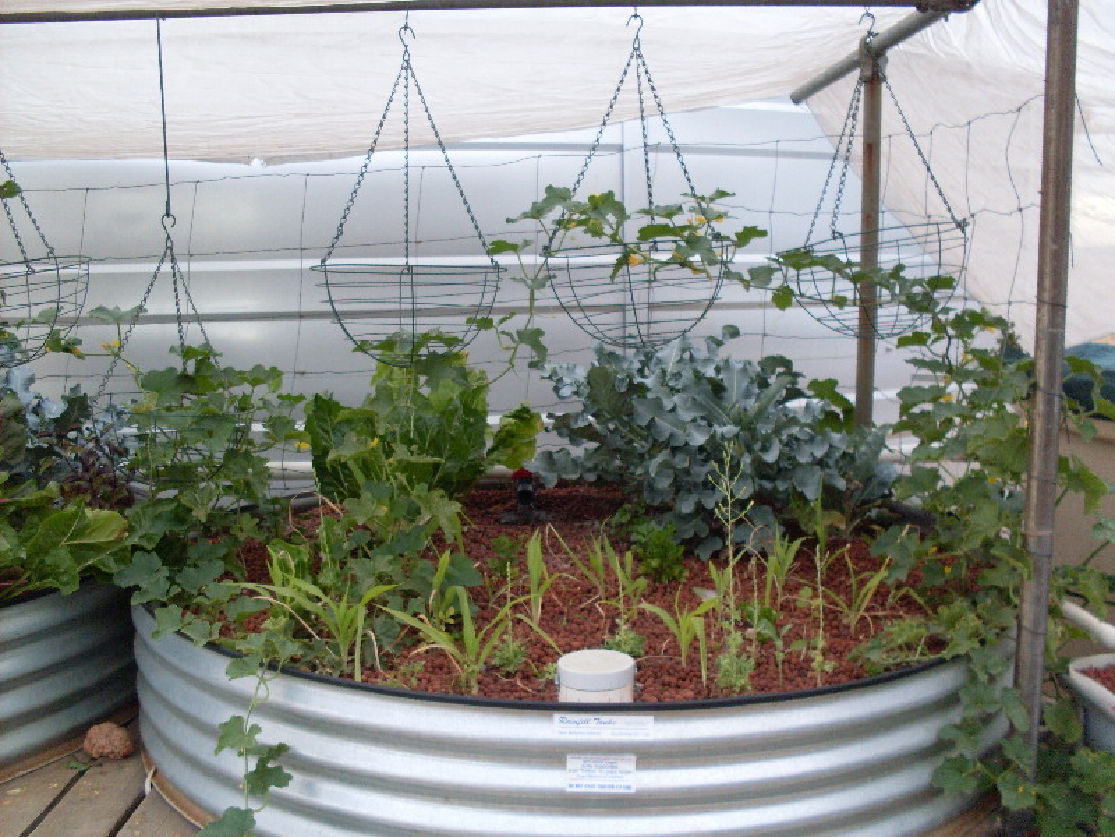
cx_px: 558
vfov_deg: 37.7
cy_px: 418
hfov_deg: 49.0
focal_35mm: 38
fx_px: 1224
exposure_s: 1/45
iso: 100
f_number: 2.8
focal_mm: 6.3
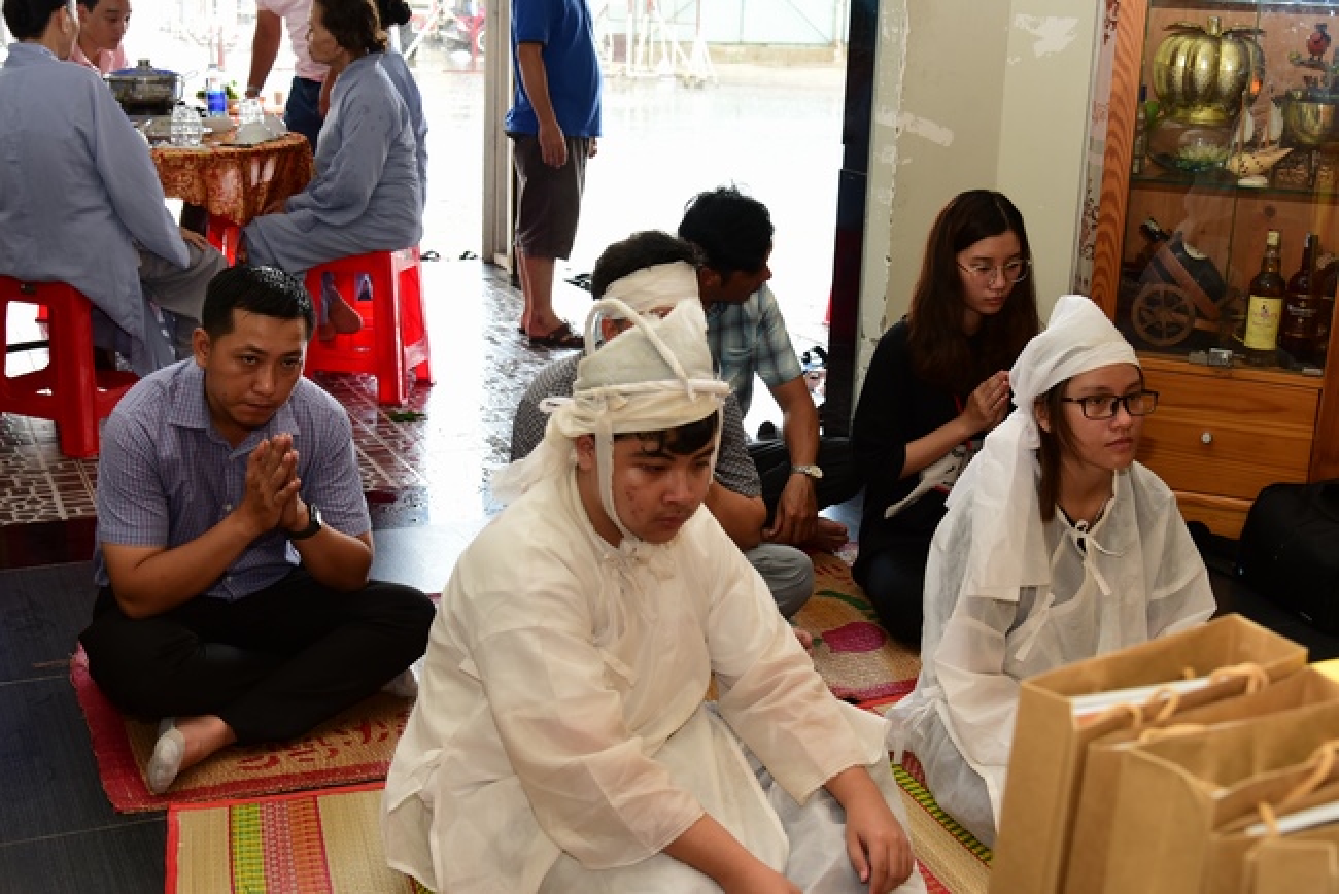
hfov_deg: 42.7
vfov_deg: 29.3
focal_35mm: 46
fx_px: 1712
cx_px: 670
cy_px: 447
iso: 640
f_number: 5
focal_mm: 46
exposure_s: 1/60
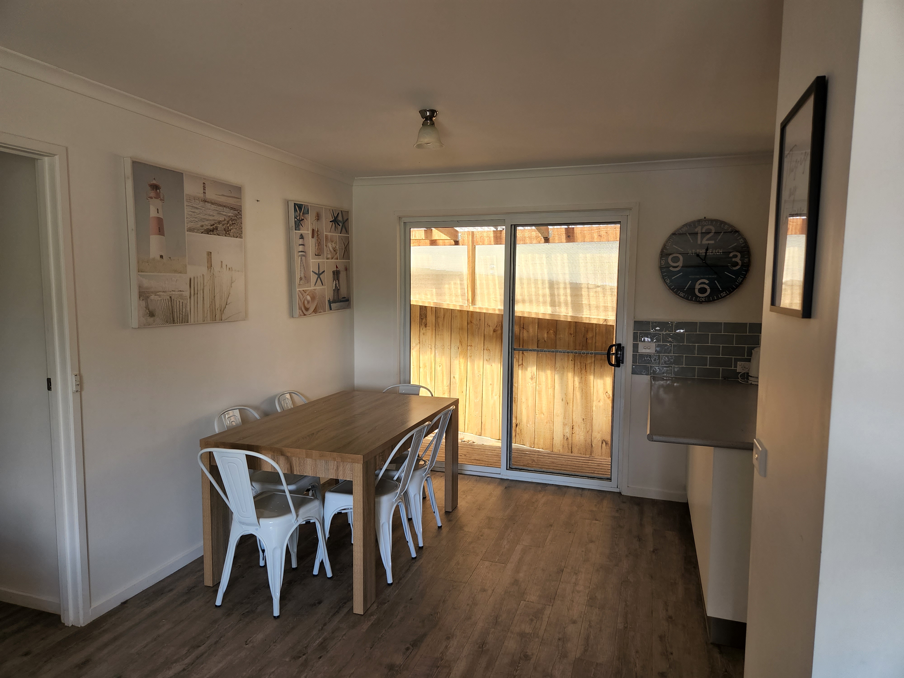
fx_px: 601
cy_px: 339
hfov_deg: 73.9
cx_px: 452
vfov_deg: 58.9
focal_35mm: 23
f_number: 1.8
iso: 100
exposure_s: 1/180
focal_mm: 5.4
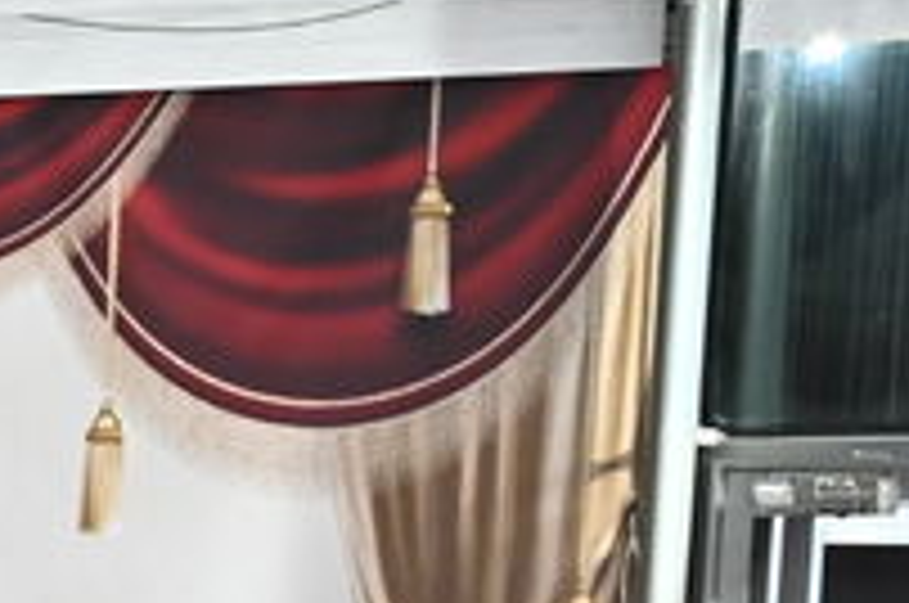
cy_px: 1683
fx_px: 6302
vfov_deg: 5.2
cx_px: -1552
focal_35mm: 250
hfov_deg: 7.5
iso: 2500
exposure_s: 1/200
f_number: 3.2
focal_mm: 36
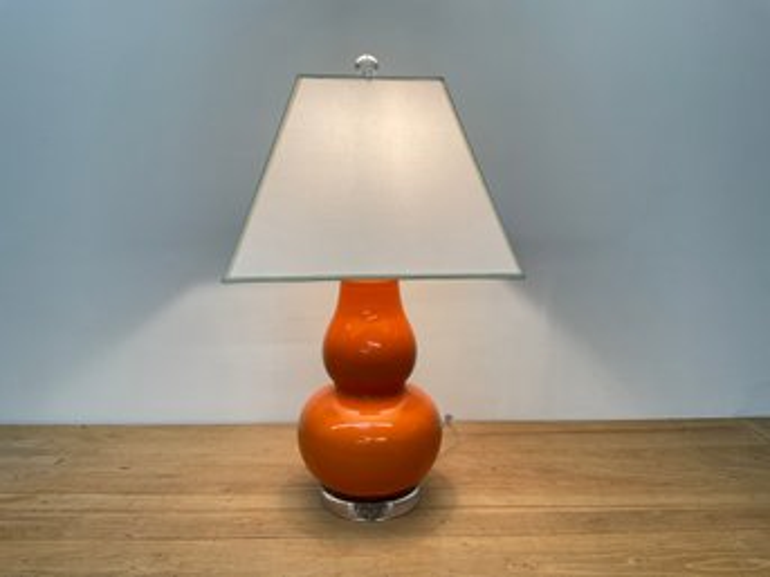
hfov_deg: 61.7
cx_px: 385
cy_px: 288
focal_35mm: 29
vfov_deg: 48.2
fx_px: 645
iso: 40
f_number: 1.8
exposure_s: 1/60
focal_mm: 3
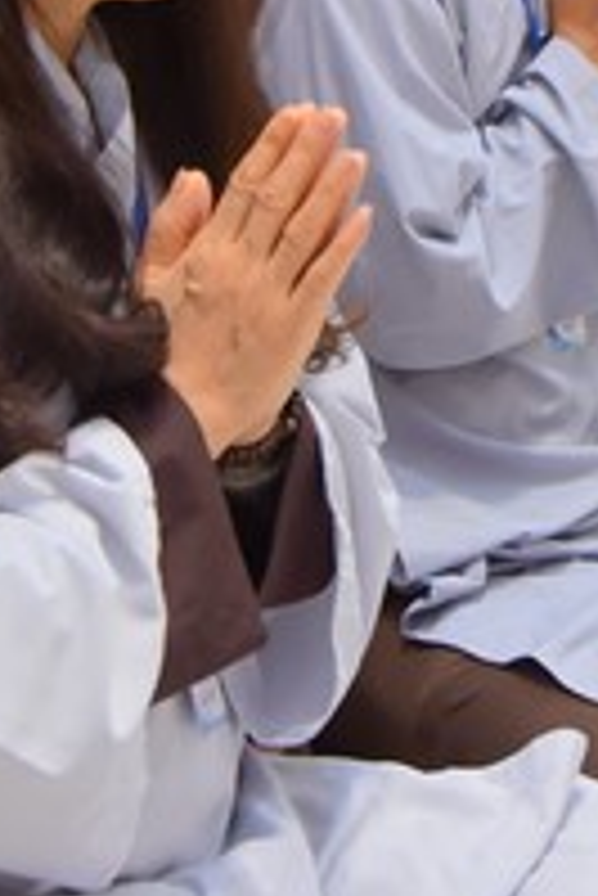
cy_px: -275
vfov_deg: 12.2
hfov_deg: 8.4
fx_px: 4054
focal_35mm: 163
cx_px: 641
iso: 1600
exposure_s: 1/100
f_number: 6.3
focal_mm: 50
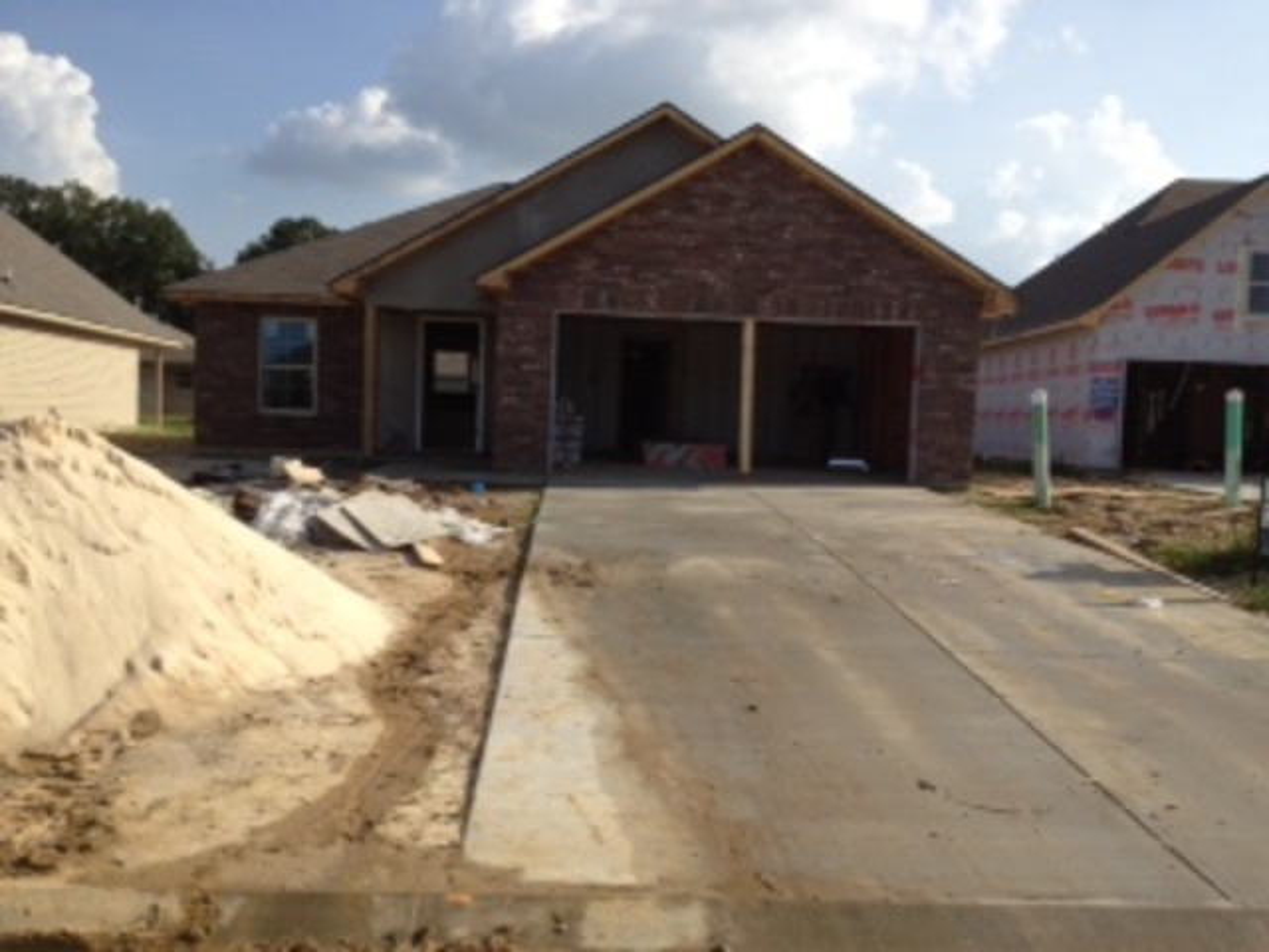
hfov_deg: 52.6
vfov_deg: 40.7
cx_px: 634
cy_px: 476
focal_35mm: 35
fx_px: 1283
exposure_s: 1/1727
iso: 64
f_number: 2.4
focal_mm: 4.28
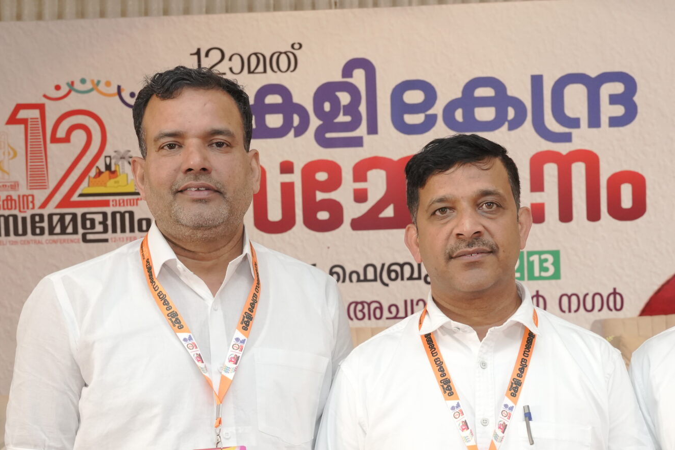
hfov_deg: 29.5
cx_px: 441
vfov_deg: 19.7
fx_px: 1275
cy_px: 388
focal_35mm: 68
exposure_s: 1/160
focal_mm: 35
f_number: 7.1
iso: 2500
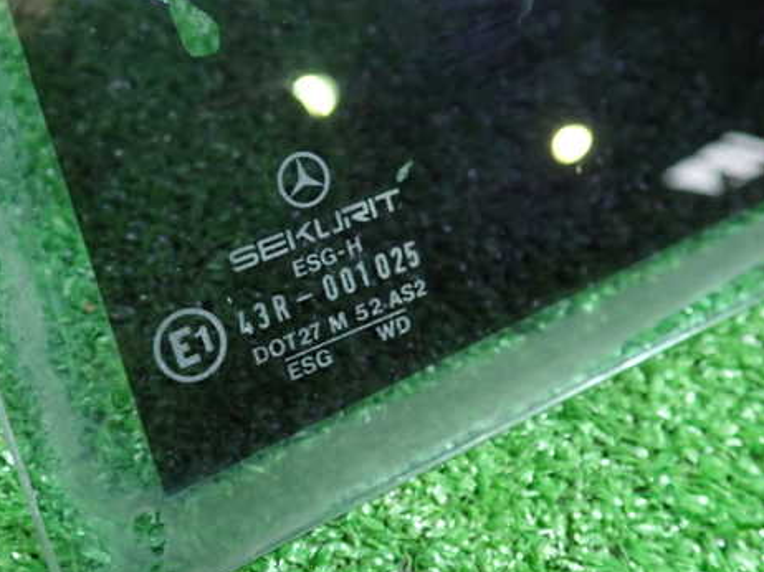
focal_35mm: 39
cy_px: 276
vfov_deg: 36.8
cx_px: 276
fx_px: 860
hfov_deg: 47.4
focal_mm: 5.4
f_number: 2.3
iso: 500
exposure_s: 1/30
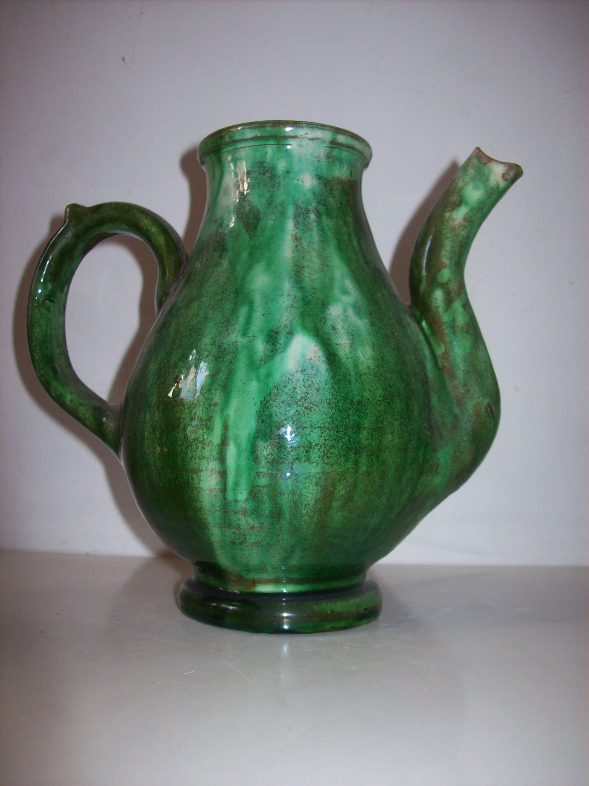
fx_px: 817
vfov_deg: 51.4
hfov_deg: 39.6
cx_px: 294
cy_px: 393
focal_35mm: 36
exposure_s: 1/64
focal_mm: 6
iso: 80
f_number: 2.7
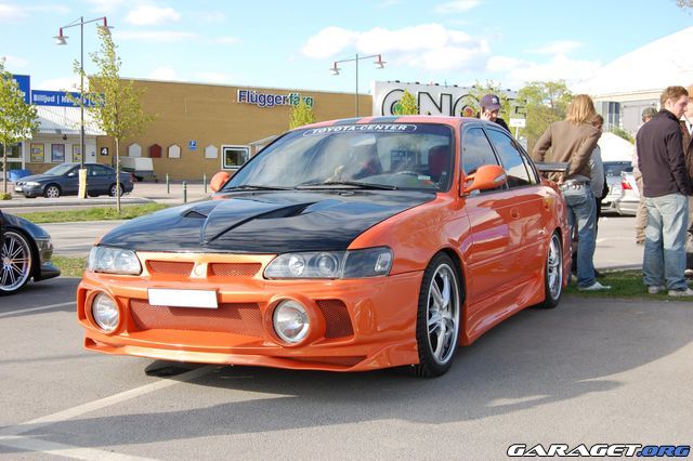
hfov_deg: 42.3
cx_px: 346
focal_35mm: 46
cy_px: 230
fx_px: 895
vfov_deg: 28.9
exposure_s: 1/200
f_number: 7.1
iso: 200
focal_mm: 31
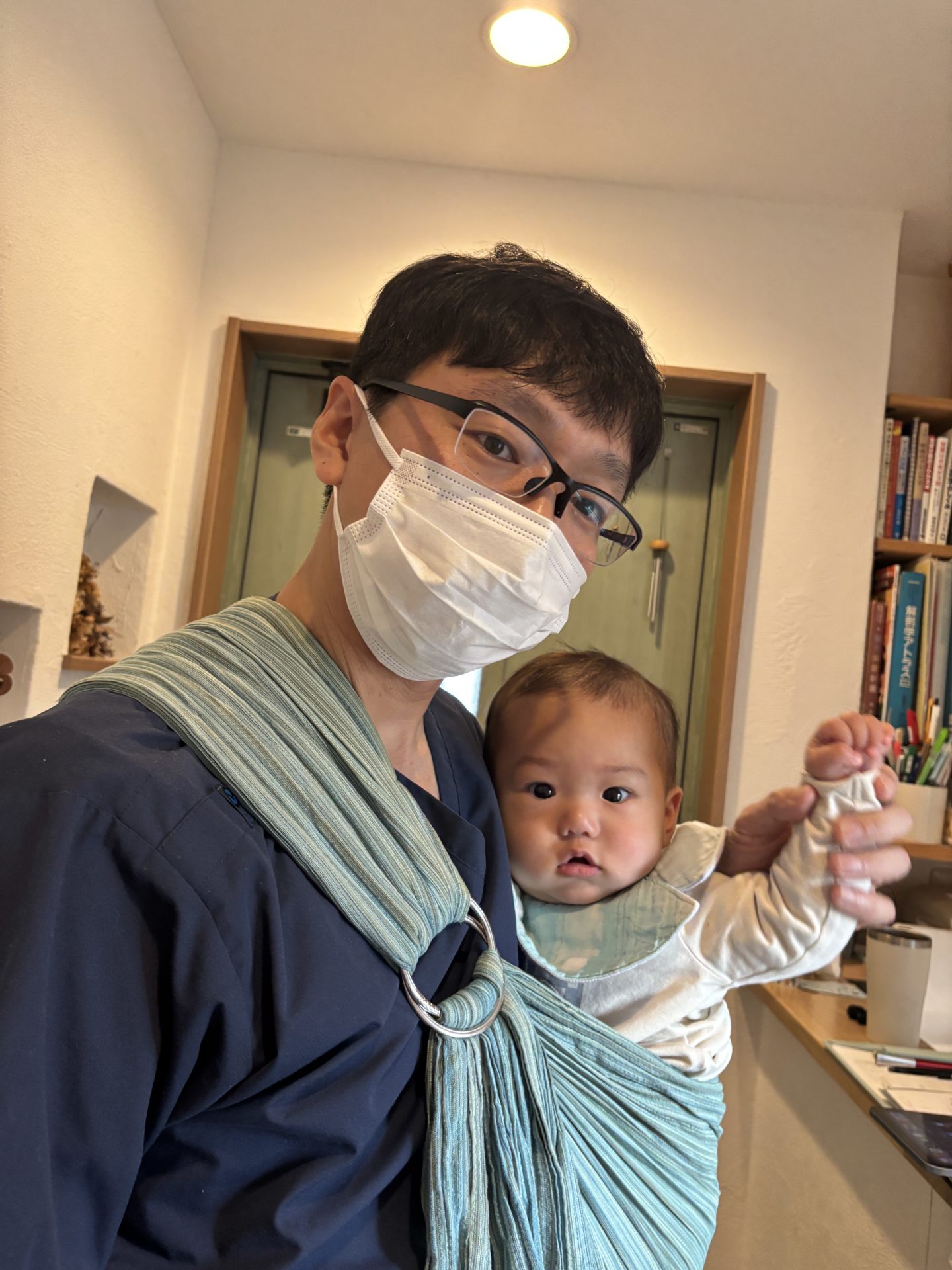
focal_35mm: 26
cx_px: 476
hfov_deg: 53.1
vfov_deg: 67.3
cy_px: 635
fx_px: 953
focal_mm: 5.96
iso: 320
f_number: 1.6
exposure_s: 1/60
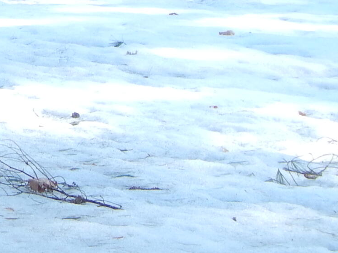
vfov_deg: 3.9
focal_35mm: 379
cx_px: -254
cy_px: -252
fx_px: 3701
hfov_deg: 5.2
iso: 125
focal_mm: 16.6
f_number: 4.4
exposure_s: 1/200
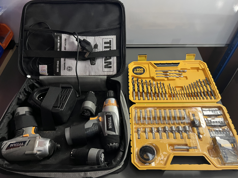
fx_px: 179
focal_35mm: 26
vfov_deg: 53.1
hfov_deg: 67.3
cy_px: 89
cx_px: 119
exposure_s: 1/59
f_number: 1.5
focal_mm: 5.7
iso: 500
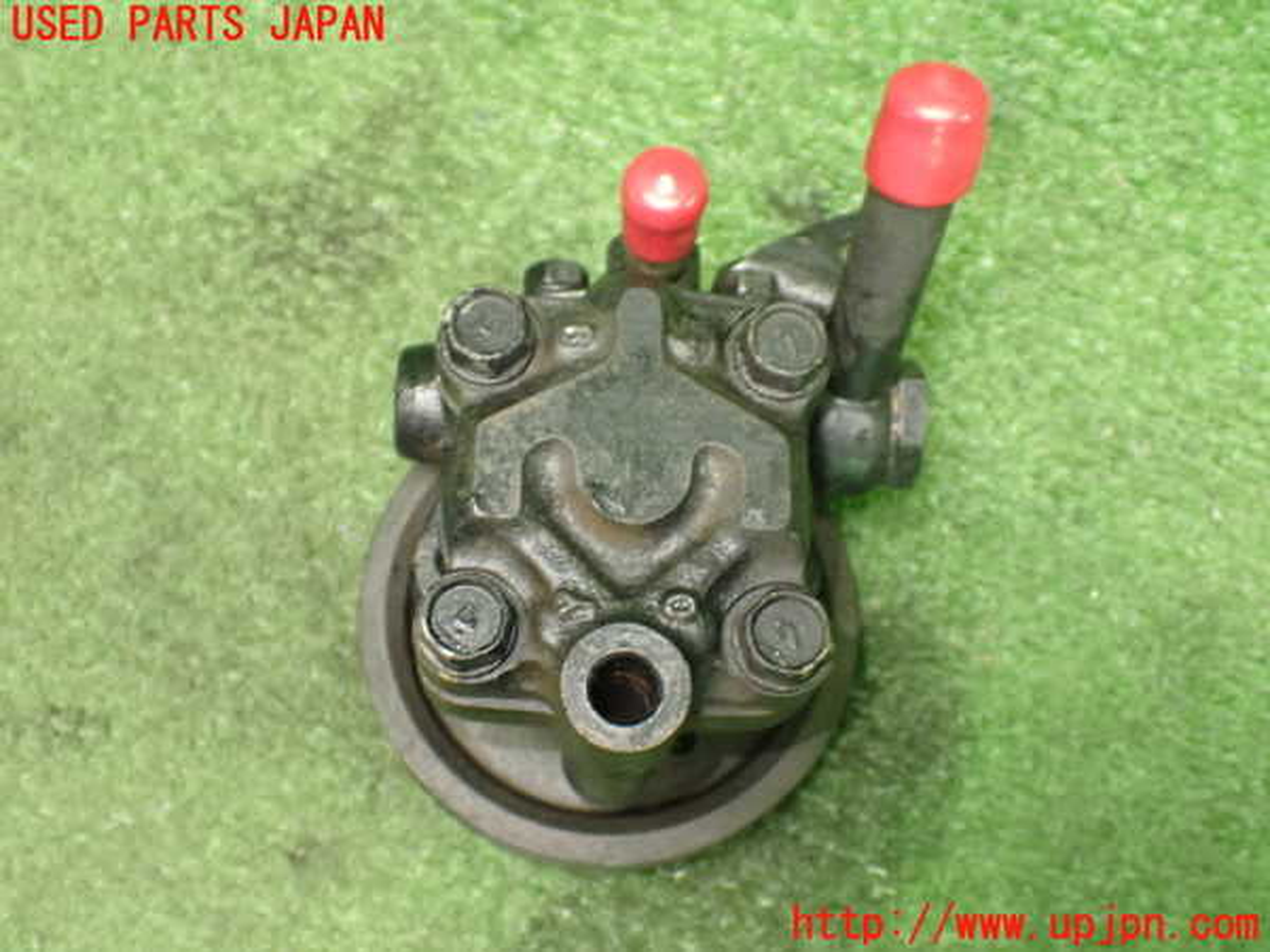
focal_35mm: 41
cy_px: 476
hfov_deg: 45.8
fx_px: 1504
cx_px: 635
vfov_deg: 35.1
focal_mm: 7.31
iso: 1250
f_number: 2.8
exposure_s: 1/40
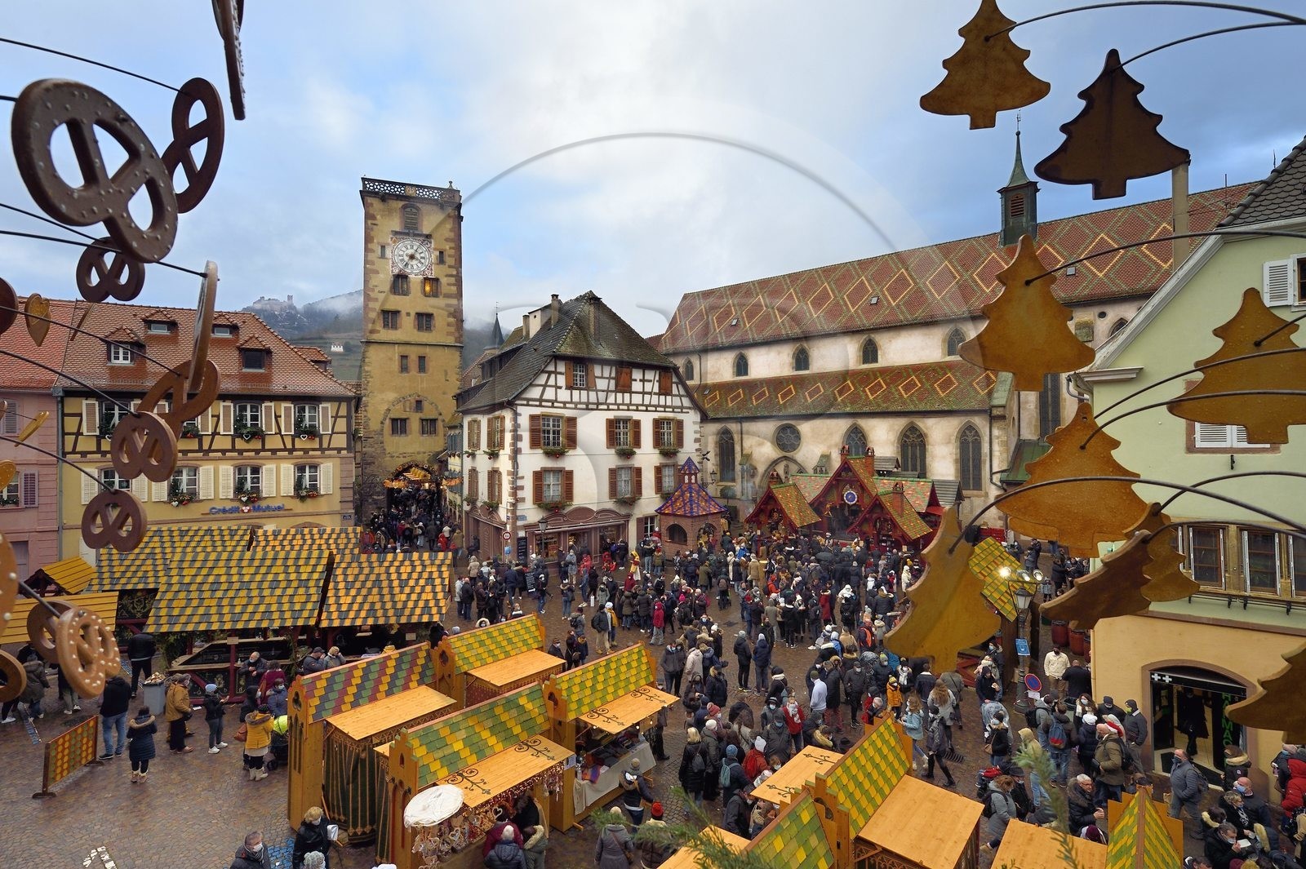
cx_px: 653
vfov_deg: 70.4
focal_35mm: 17
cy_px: 434
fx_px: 616
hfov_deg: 93.3
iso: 400
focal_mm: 17
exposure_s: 1/100
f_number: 11
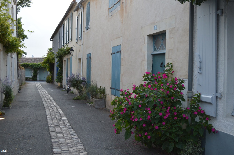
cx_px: 117
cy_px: 78
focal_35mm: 39
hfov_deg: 49.6
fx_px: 253
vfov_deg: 34.1
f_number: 4.5
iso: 400
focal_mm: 26
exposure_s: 1/80
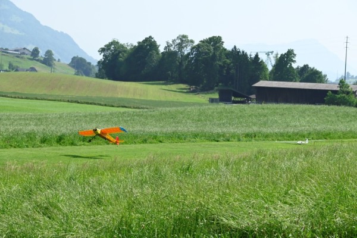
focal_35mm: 102
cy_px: 119
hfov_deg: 20.0
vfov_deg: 13.4
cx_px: 178
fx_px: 1011
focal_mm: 68
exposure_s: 1/800
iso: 320
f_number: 8
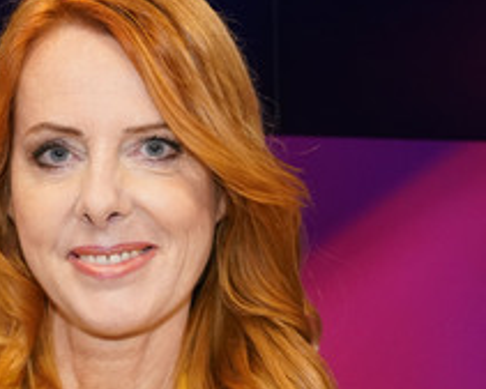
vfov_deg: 22.4
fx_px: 979
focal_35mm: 68
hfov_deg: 27.5
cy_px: 276
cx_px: 121
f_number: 5.6
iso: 2000
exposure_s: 1/125
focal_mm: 34
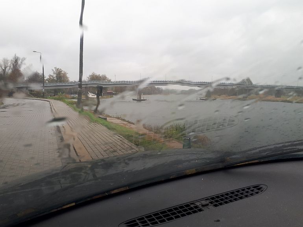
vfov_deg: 51.4
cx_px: 152
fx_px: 236
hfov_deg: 65.3
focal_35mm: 27
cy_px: 114
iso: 40
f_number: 1.9
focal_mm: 3.6
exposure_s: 1/108
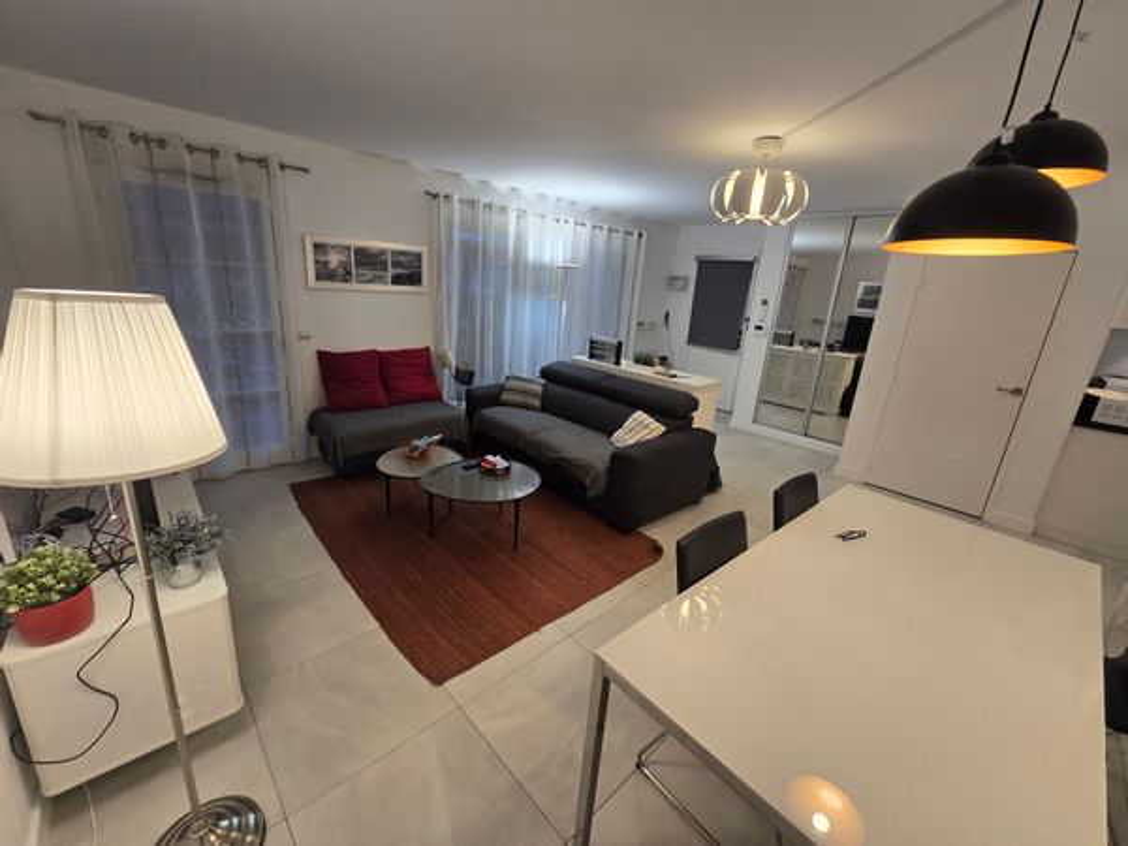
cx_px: 564
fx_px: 424
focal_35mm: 13
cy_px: 423
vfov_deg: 89.9
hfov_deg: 106.2
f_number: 2.2
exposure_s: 1/59.4
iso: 100
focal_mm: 2.2
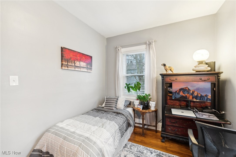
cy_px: 78
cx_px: 118
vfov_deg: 81.2
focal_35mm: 14
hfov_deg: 104.3
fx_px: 92
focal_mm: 14
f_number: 2.8
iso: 640
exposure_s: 1/50
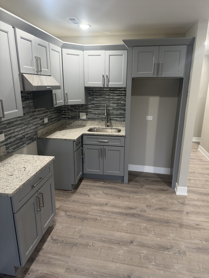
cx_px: 104
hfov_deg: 56.8
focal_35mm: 24
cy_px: 139
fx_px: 193
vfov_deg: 71.6
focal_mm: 6.76
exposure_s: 1/60
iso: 125
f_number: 1.78
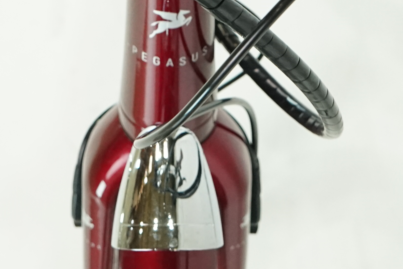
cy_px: -57
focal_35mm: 132
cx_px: 183
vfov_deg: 10.2
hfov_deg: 15.5
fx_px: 1478
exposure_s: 1/200
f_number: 6.3
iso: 2500
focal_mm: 35
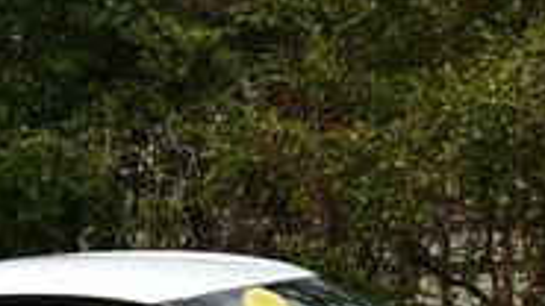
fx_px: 5751
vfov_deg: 3.1
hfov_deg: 5.4
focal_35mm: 398
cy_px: 288
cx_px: 277
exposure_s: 1/250
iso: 180
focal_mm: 55
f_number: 8
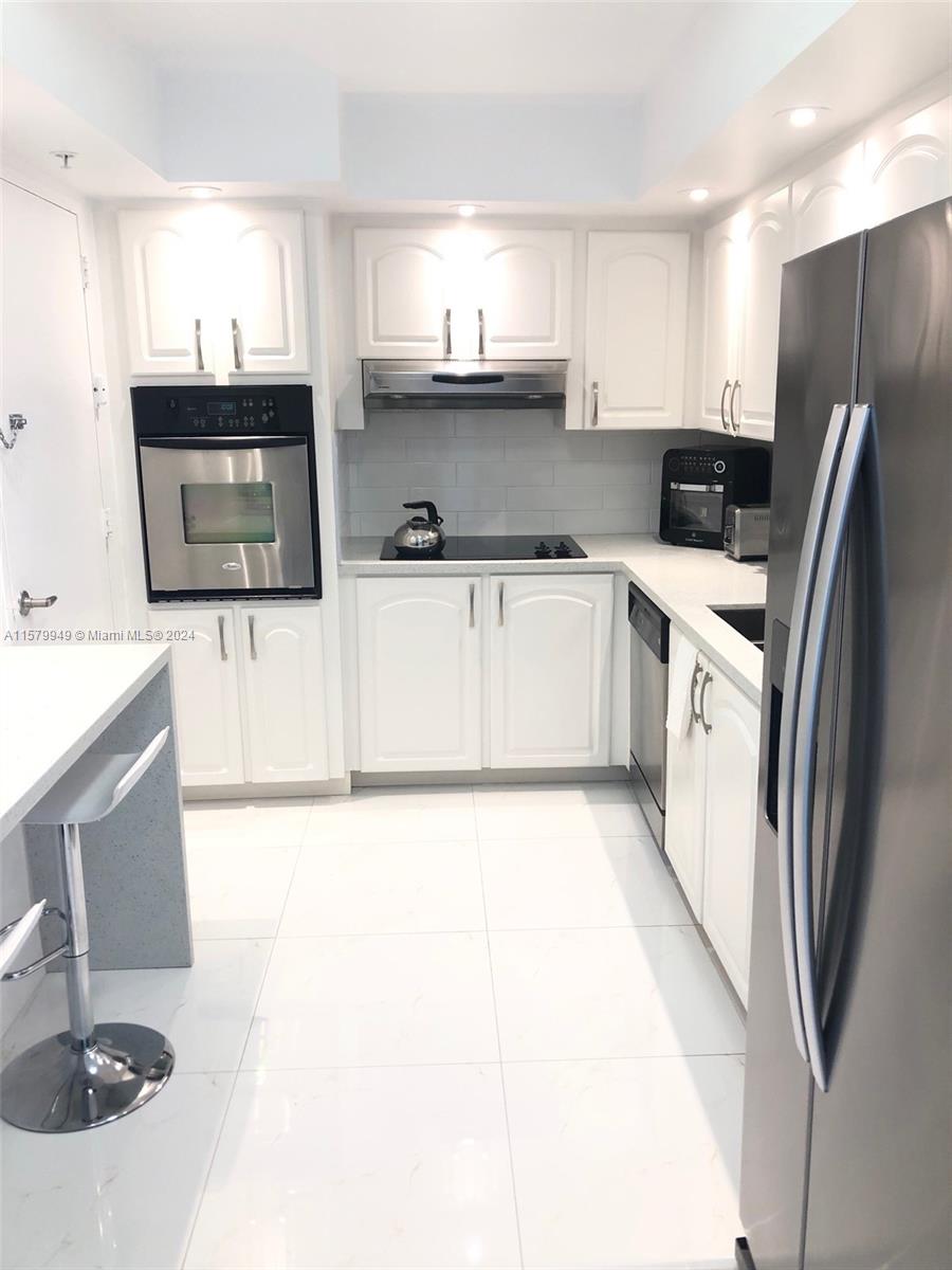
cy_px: 635
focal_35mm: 28
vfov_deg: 63.4
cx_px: 476
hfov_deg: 49.7
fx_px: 1027
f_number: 1.8
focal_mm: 3.99
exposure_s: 1/30
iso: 40
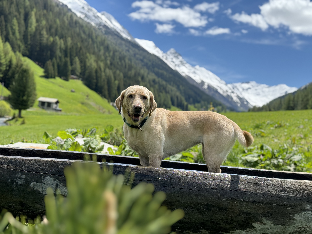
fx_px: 433
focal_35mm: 48
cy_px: 117
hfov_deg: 39.7
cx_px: 156
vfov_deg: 30.3
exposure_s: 1/2959
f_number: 1.78
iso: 64
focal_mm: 6.76
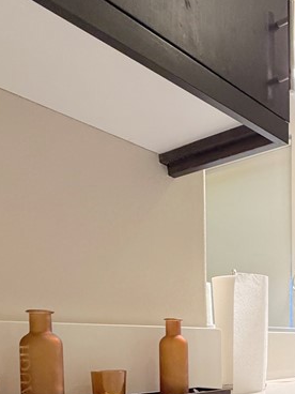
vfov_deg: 43.6
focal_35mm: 39
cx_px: 371
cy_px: 357
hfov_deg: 30.2
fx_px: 443
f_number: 2.2
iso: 250
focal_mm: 2.22
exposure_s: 1/120
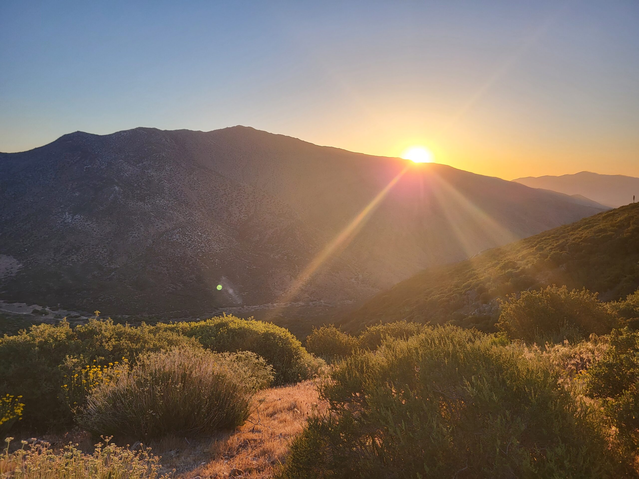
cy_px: 240
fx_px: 480
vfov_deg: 53.1
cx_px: 320
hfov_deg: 67.3
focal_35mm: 26
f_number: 1.8
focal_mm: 5.4
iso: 40
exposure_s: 1/976
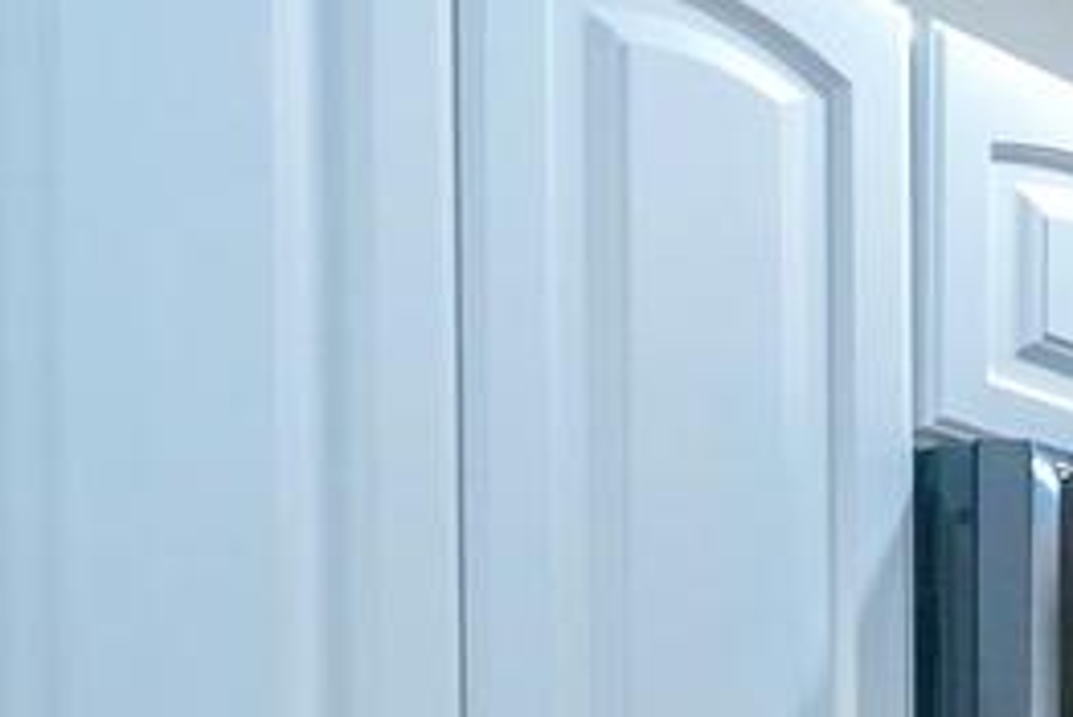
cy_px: 1278
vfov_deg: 13.9
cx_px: 2392
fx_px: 2624
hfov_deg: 15.7
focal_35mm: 88
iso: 1000
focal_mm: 16
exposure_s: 1/160
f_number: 4
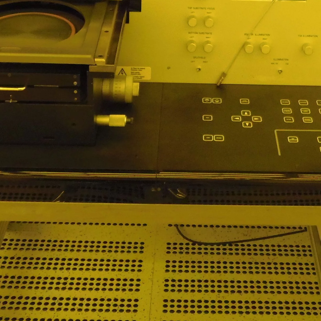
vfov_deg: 24.4
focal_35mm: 67
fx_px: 703
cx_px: 218
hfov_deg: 25.6
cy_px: -11
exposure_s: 1/30
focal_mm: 4.3
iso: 250
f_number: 2.9
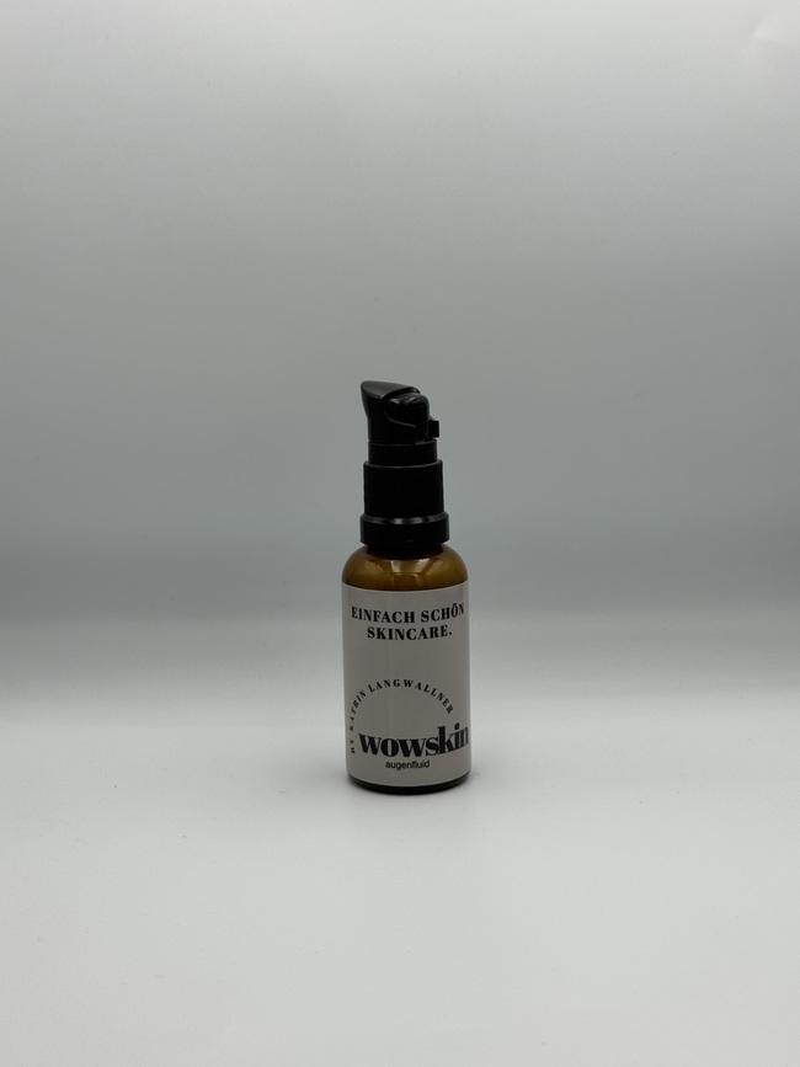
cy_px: 534
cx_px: 400
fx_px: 1479
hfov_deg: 30.3
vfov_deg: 39.7
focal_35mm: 48
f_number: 1.78
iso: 64
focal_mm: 6.76
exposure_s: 1/1395
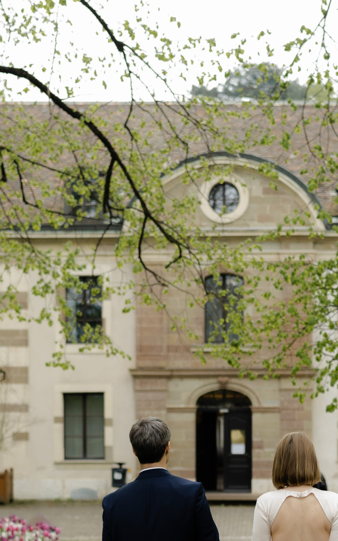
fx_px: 1046
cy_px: 434
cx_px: 228
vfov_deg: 28.3
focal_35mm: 71
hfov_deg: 18.3
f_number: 1.8
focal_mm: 35
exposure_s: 1/320
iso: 80
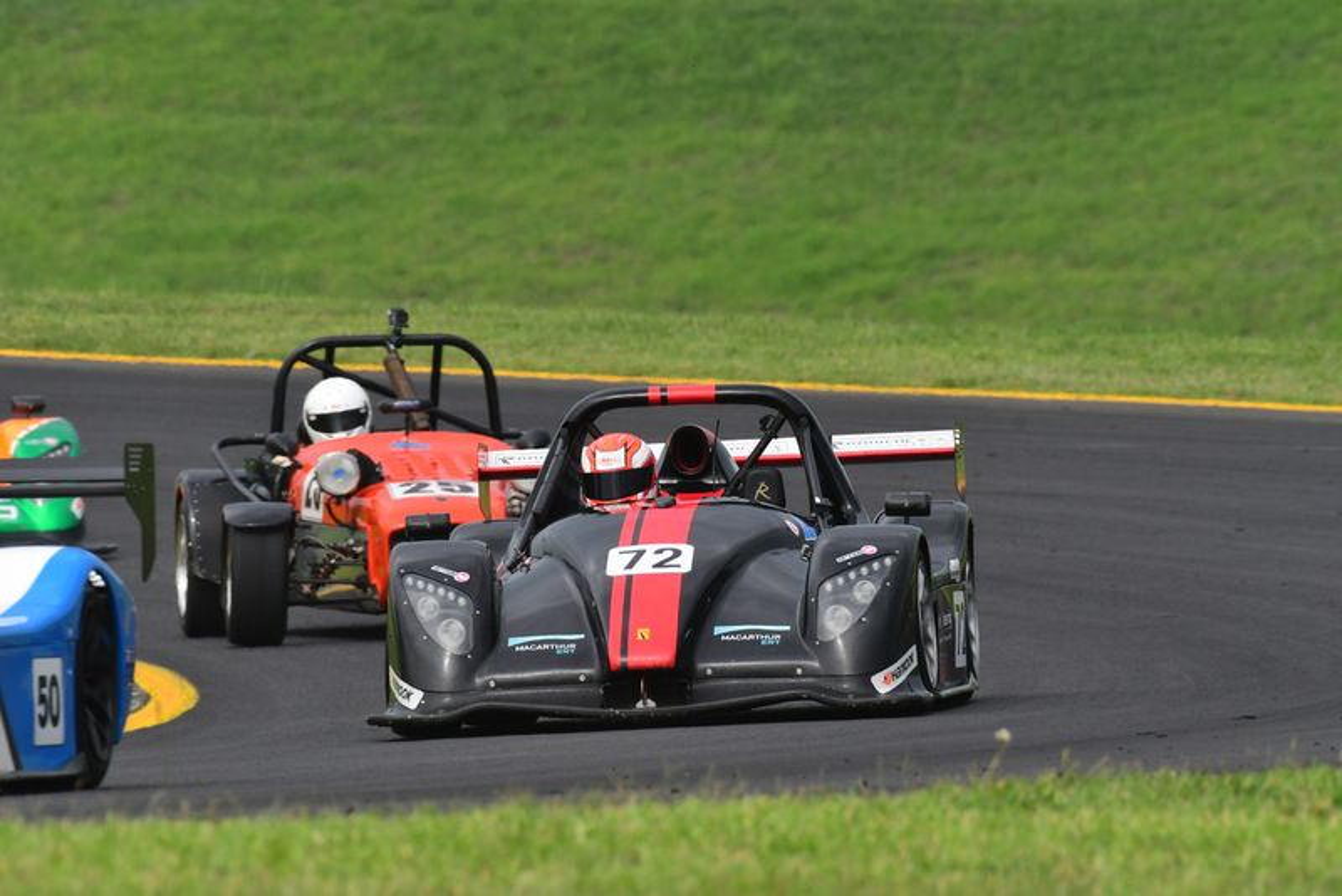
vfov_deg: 2.0
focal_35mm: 690
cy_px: 448
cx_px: 671
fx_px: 25730
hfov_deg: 3.0
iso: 500
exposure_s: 1/640
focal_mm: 460
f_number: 10
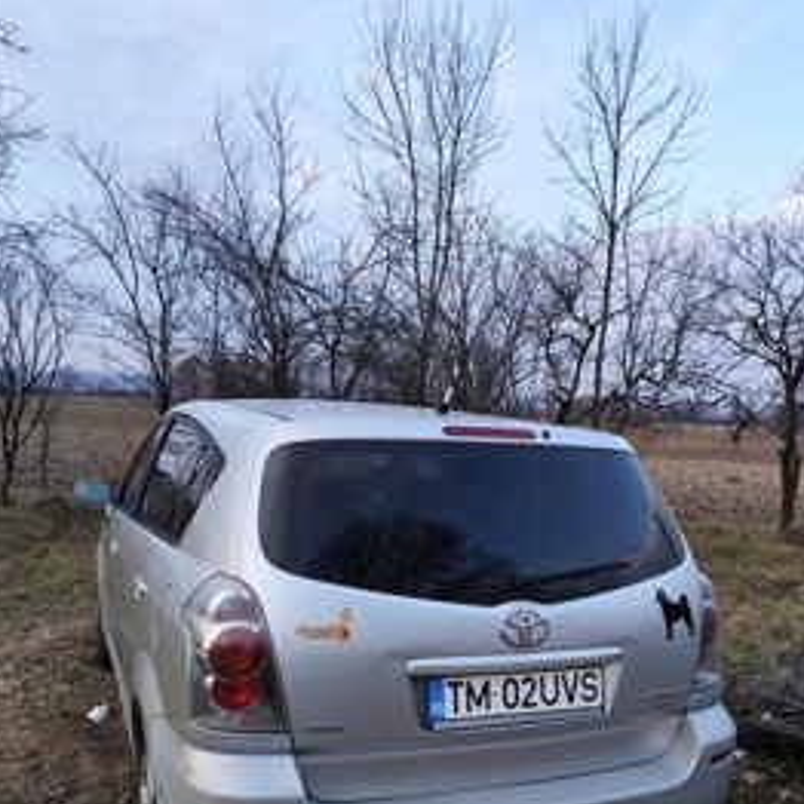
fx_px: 815
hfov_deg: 52.5
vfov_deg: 51.6
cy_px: 534
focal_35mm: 31
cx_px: 387
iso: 80
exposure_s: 1/100
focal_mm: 6.19
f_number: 1.65
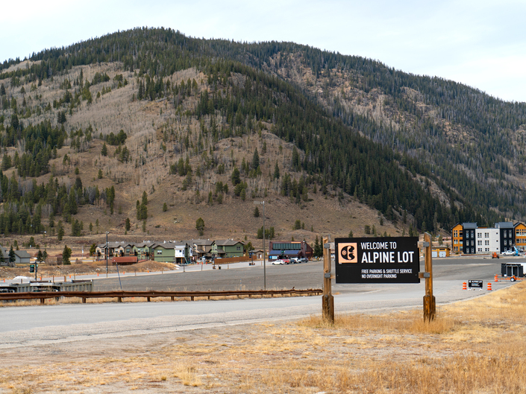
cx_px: 267
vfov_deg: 20.4
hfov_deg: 27.0
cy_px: 197
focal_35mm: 72
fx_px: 1094
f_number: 4
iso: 100
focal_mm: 66
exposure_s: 1/500
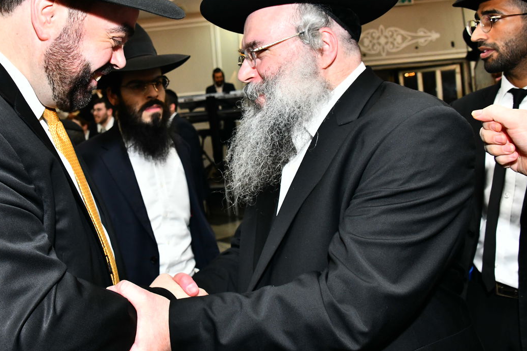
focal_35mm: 38
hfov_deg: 49.9
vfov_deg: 34.7
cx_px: 181
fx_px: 556
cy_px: 117
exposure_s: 1/200
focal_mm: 28
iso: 1600
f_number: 5.6
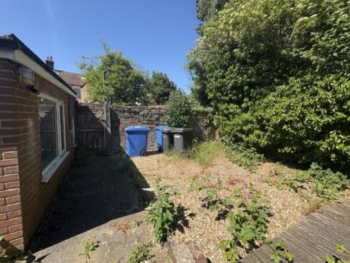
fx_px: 152
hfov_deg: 98.1
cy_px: 131
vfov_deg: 81.7
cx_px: 180
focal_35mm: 15
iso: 50
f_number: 2.2
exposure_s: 1/1048
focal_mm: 2.22
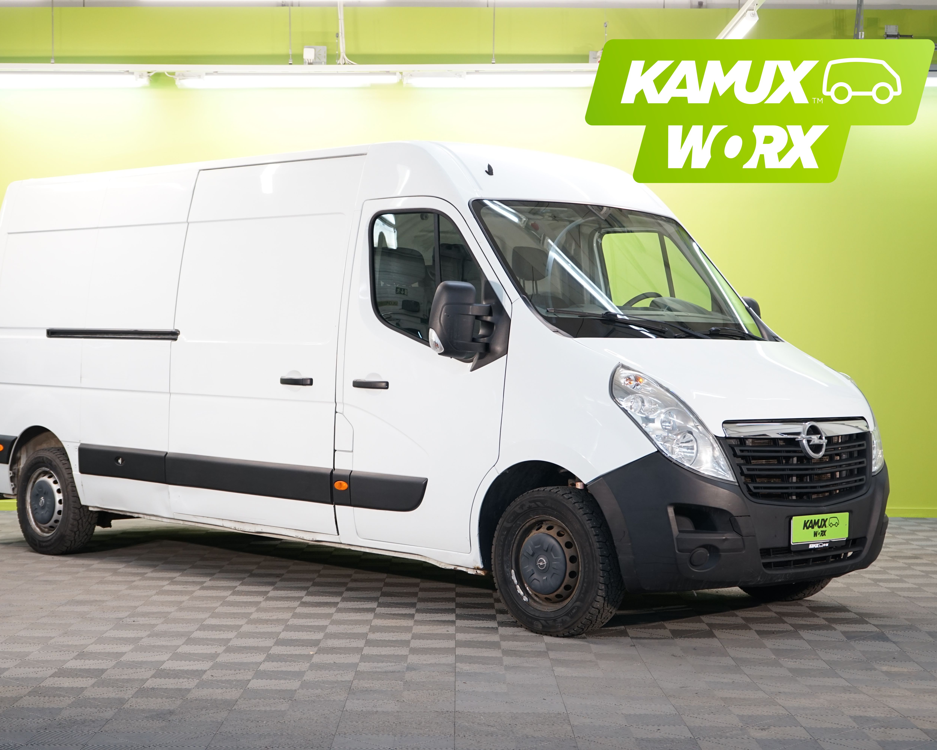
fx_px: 1692
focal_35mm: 61
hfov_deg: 30.9
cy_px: 374
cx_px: 422
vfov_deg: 25.0
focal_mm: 54
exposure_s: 1/25
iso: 640
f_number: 5.6
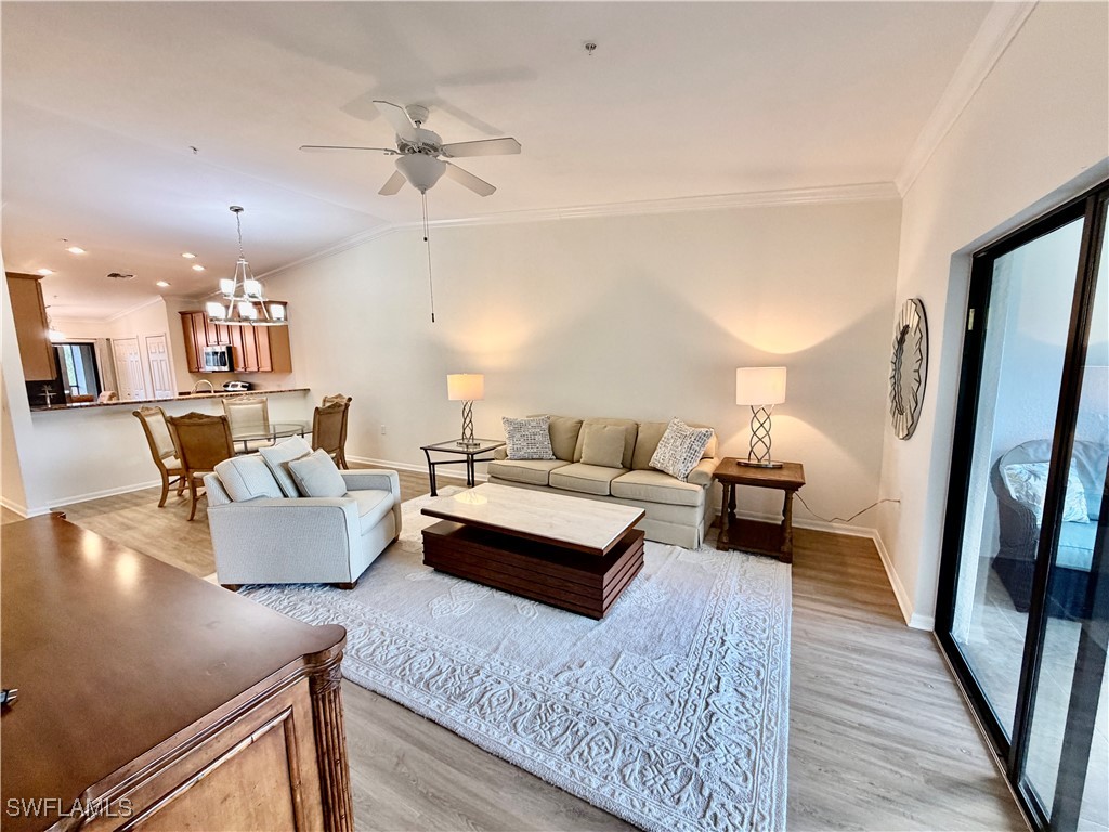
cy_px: 416
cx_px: 554
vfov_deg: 85.7
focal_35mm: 14
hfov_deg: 102.1
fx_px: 449
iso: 200
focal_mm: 2.22
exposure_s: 1/60
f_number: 2.2
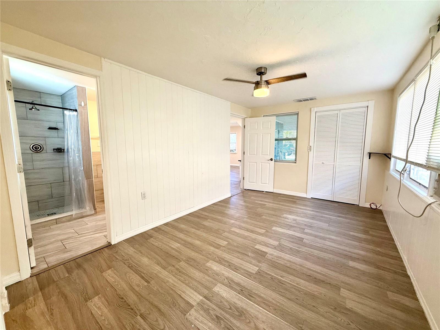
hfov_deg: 102.1
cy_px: 165
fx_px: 178
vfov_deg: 85.7
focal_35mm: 14
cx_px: 220
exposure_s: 1/120
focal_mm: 2.22
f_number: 2.2
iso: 200
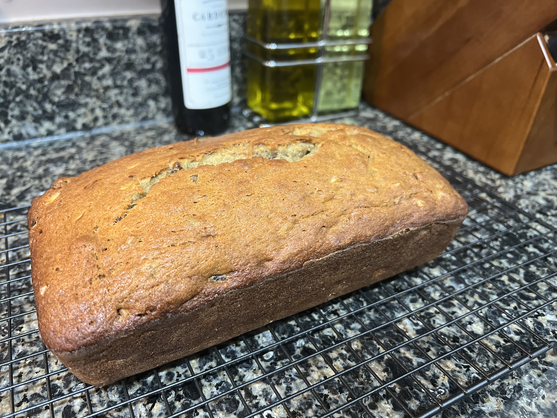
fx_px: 418
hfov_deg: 67.3
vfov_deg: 53.1
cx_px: 278
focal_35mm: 26
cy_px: 209
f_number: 1.5
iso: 400
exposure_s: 1/40
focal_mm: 5.7
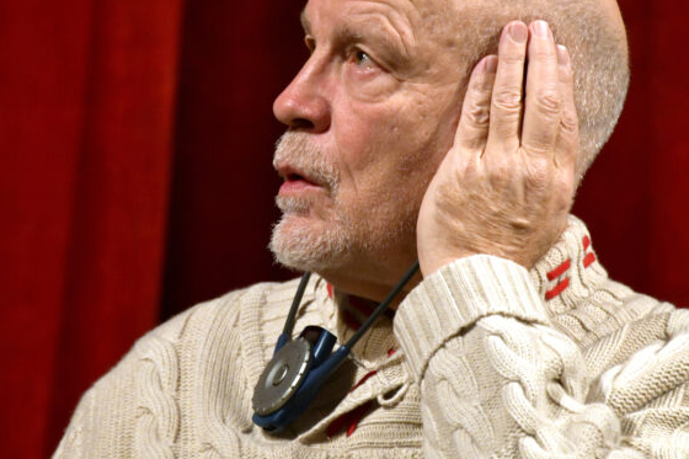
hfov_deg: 3.8
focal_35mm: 549
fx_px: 10504
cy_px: 189
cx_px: 310
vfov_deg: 2.5
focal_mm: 300
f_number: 5.6
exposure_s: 1/100
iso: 2000
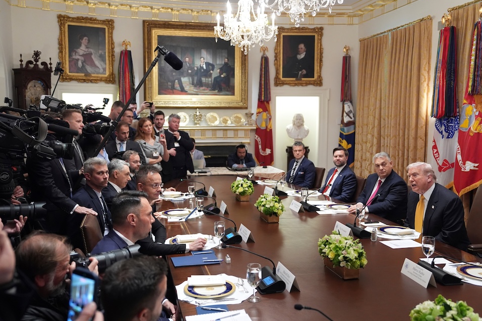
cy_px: 159
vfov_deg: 37.8
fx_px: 468
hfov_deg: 54.5
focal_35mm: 35
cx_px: 239
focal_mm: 34
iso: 3200
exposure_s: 1/250
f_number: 2.8
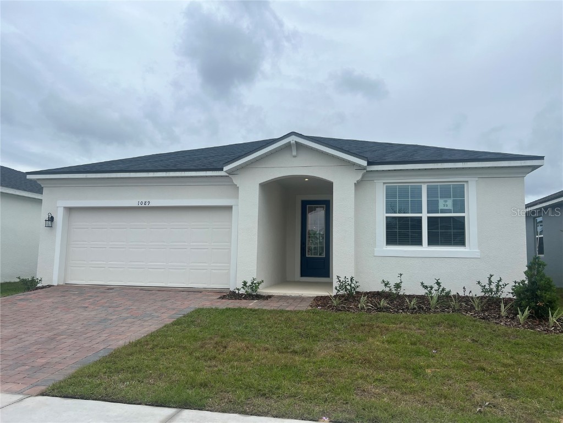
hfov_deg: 67.3
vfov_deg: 53.1
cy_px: 212
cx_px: 282
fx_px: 423
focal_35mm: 26
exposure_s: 1/1869
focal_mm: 5.7
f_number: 1.5
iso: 50
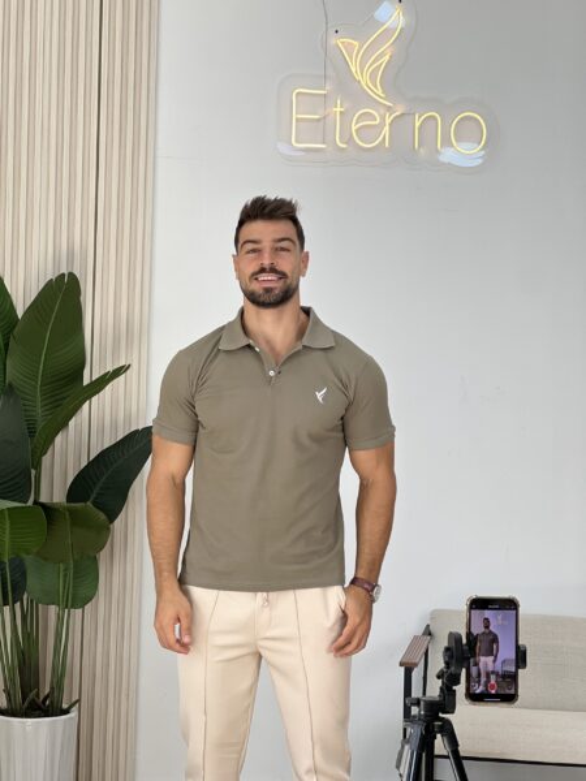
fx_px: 1738
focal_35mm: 77
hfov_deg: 19.1
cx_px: 293
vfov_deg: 25.3
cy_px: 390
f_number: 2.8
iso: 40
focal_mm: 9
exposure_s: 1/100
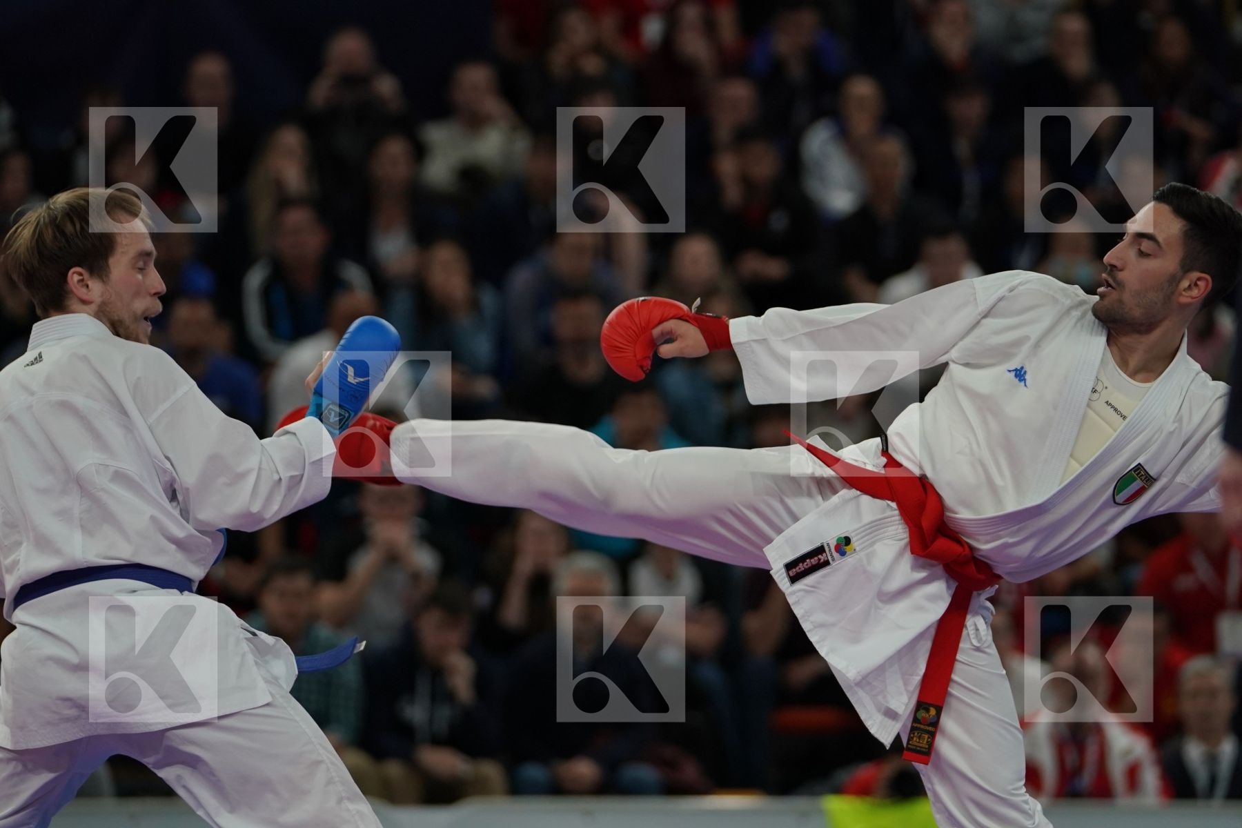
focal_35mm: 246
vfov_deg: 5.6
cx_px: 621
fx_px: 8486
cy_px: 414
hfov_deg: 8.4
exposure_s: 1/1000
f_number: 2.8
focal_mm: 164
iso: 1000
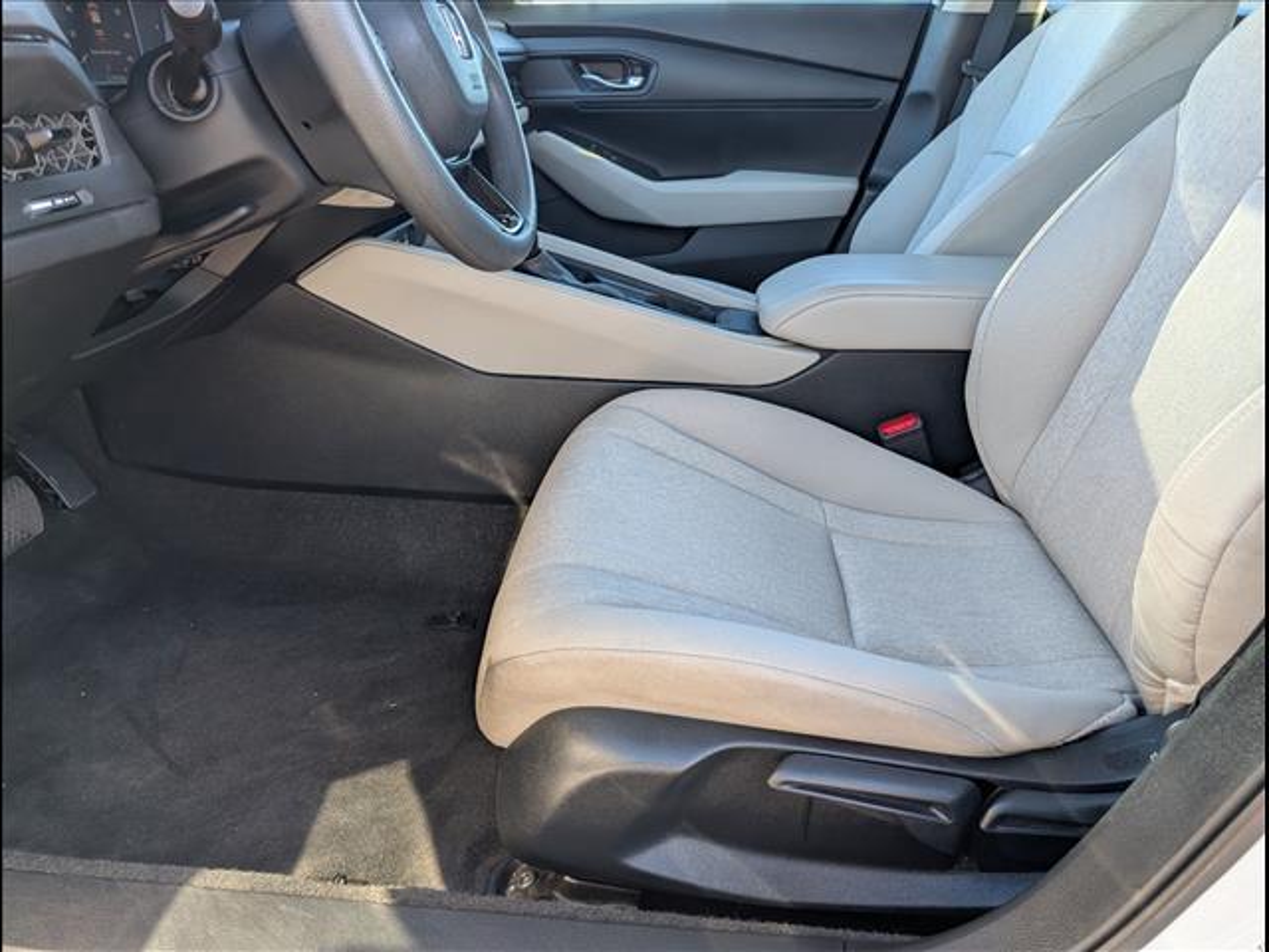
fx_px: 880
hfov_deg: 71.6
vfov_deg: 56.8
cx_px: 634
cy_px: 476
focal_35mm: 24
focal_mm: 6.9
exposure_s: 1/294
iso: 157
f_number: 1.68
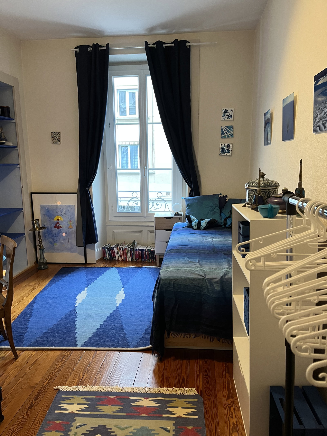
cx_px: 164
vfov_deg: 67.3
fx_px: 327
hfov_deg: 53.1
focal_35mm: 26
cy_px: 218
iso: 320
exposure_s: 1/50
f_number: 1.6
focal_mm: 5.1
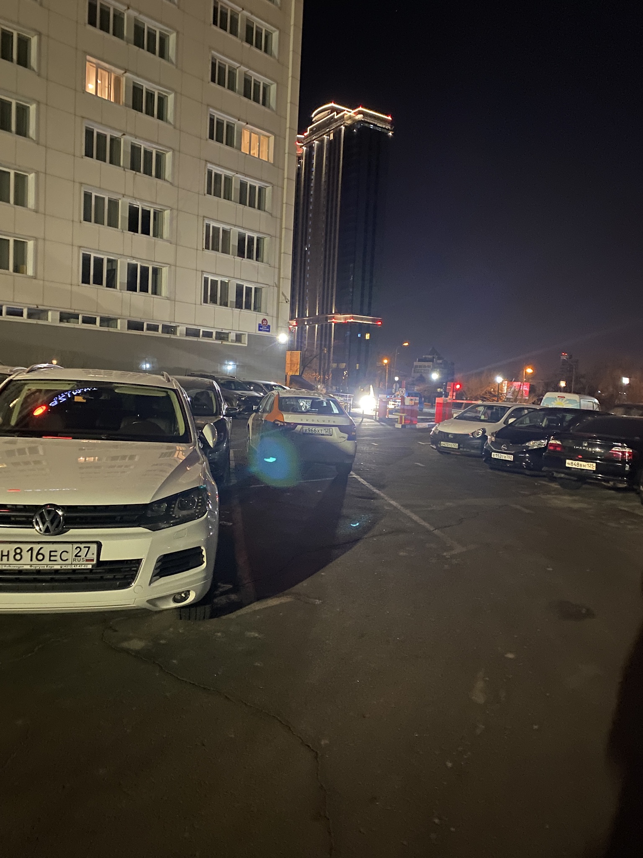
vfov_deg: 67.3
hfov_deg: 53.1
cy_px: 429
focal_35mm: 26
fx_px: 644
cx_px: 322
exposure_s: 1/8
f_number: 1.8
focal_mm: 4.25
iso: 640
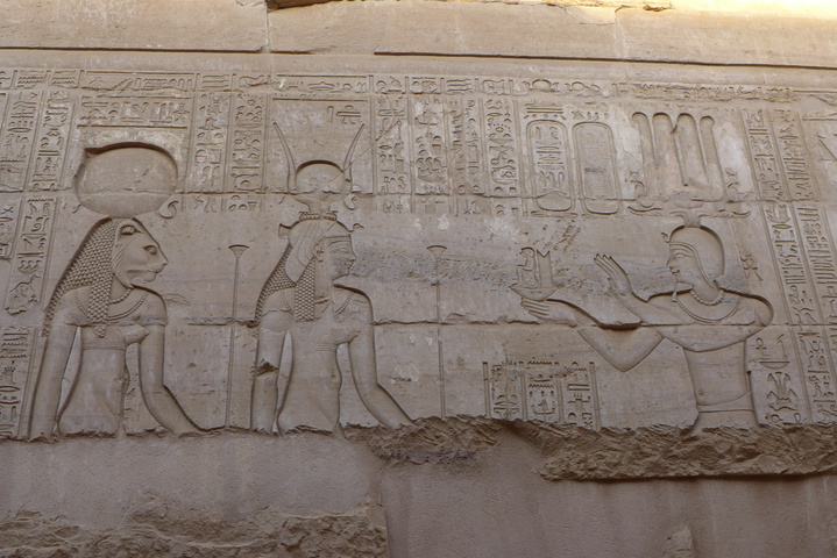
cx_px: 418
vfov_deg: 37.9
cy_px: 279
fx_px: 814
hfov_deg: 54.4
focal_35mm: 35
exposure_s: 1/125
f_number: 2.8
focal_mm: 6.9
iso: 80
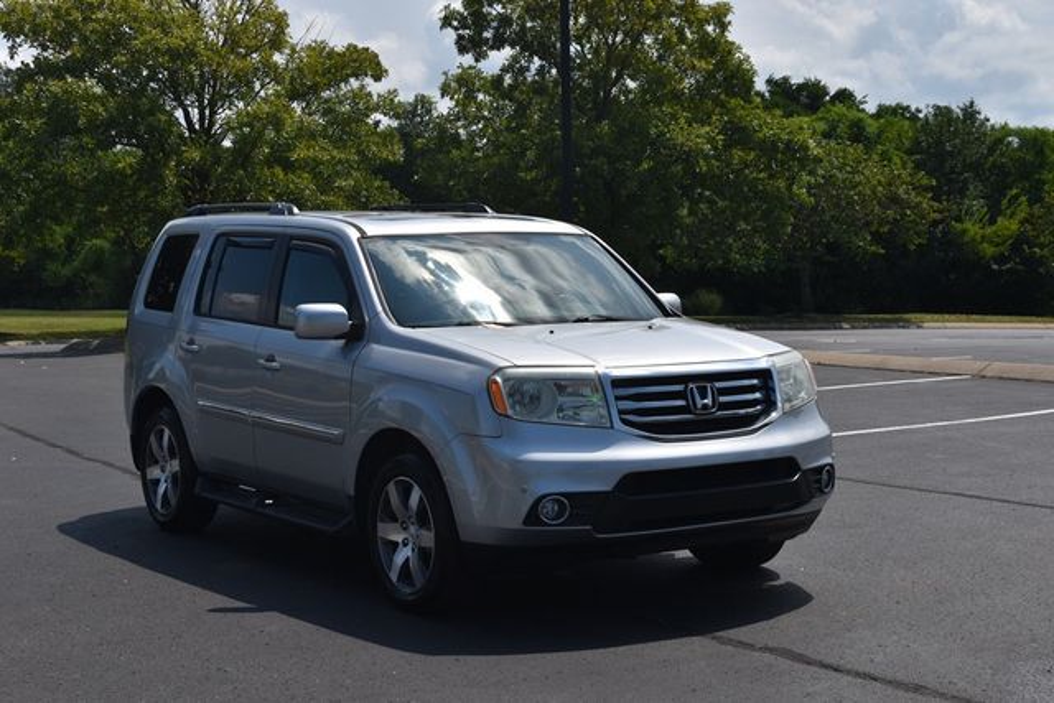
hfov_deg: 35.0
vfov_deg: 23.8
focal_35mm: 57
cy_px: 352
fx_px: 1669
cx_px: 527
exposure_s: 1/400
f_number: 10
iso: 100
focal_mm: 38
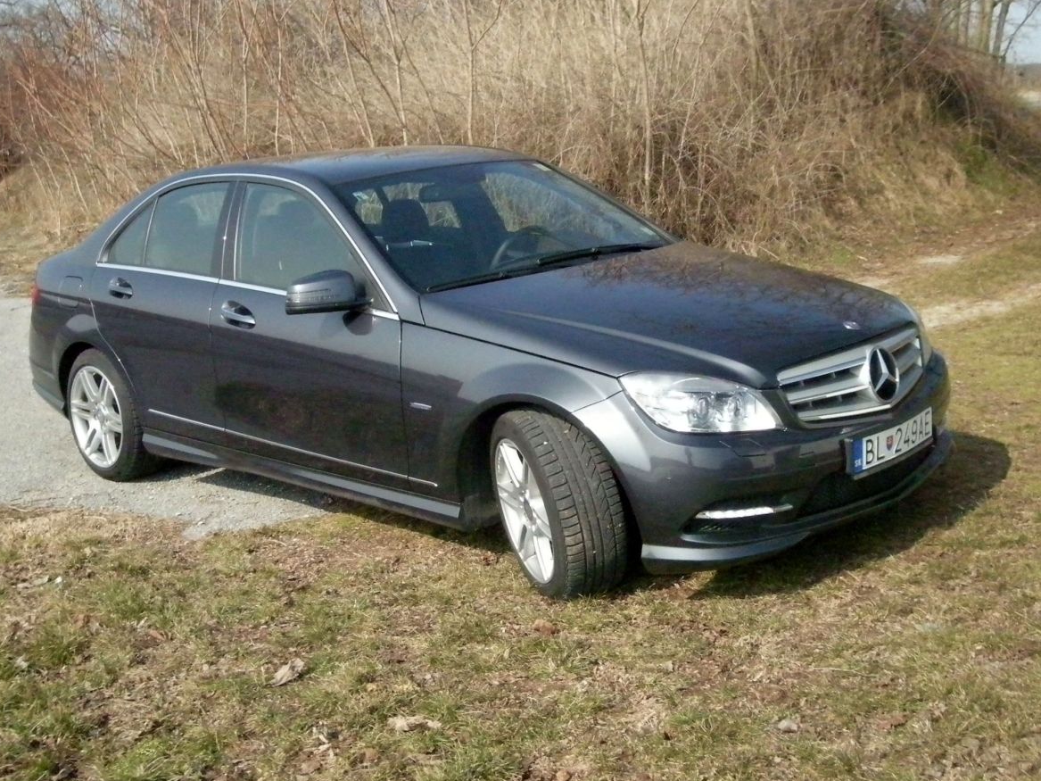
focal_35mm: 45
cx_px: 498
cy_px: 300
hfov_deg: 42.1
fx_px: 1353
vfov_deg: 32.1
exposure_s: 1/1500
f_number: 5.7
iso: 800
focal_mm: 5.7
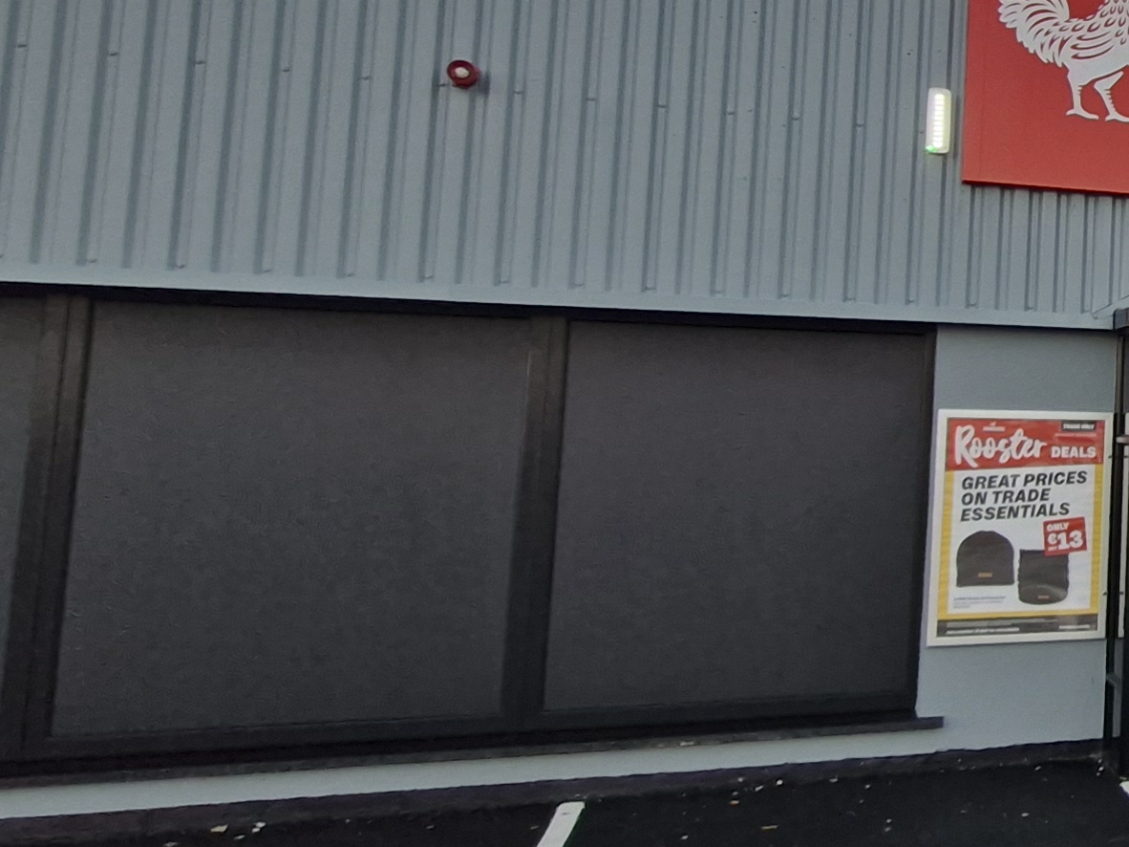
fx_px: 1435
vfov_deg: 32.8
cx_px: 1561
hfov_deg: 30.7
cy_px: 347
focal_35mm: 44
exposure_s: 1/106
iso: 50
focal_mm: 1.74
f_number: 2.2
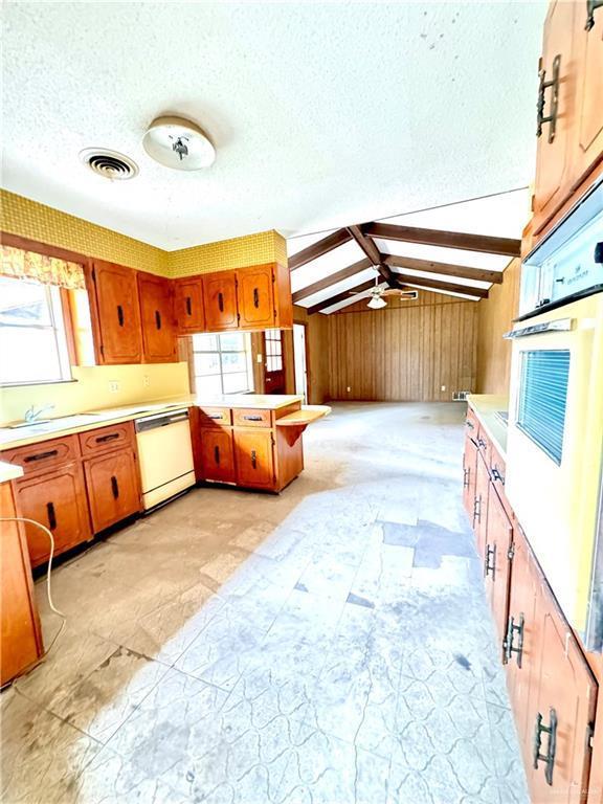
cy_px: 402
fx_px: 325
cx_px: 302
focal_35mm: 14
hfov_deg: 85.7
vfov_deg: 102.1
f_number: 2.2
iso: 1600
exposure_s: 1/37
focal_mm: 2.22
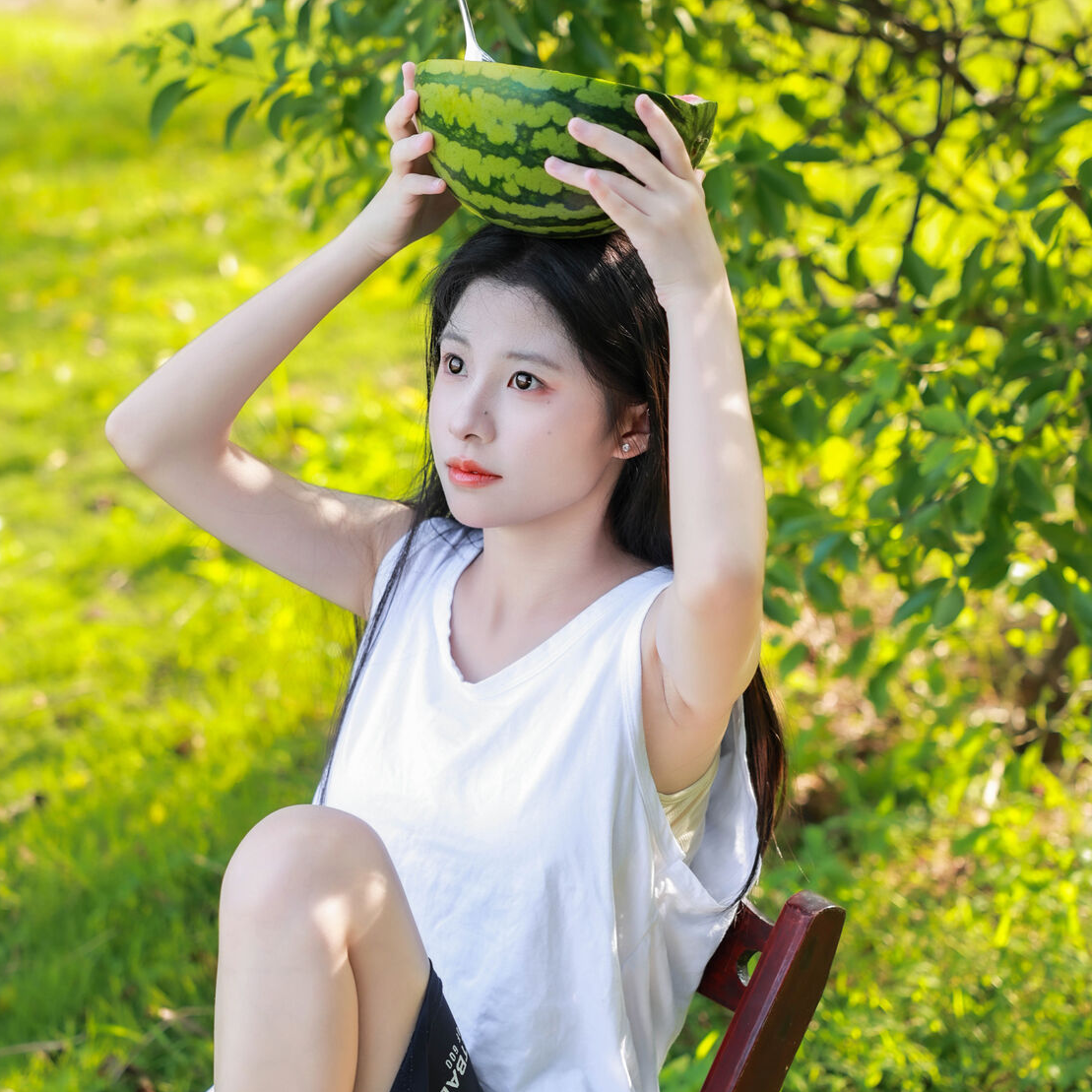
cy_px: 625
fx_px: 3248
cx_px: 517
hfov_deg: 19.1
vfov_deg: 19.1
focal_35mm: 91
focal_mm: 67
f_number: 2.8
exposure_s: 1/200
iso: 125
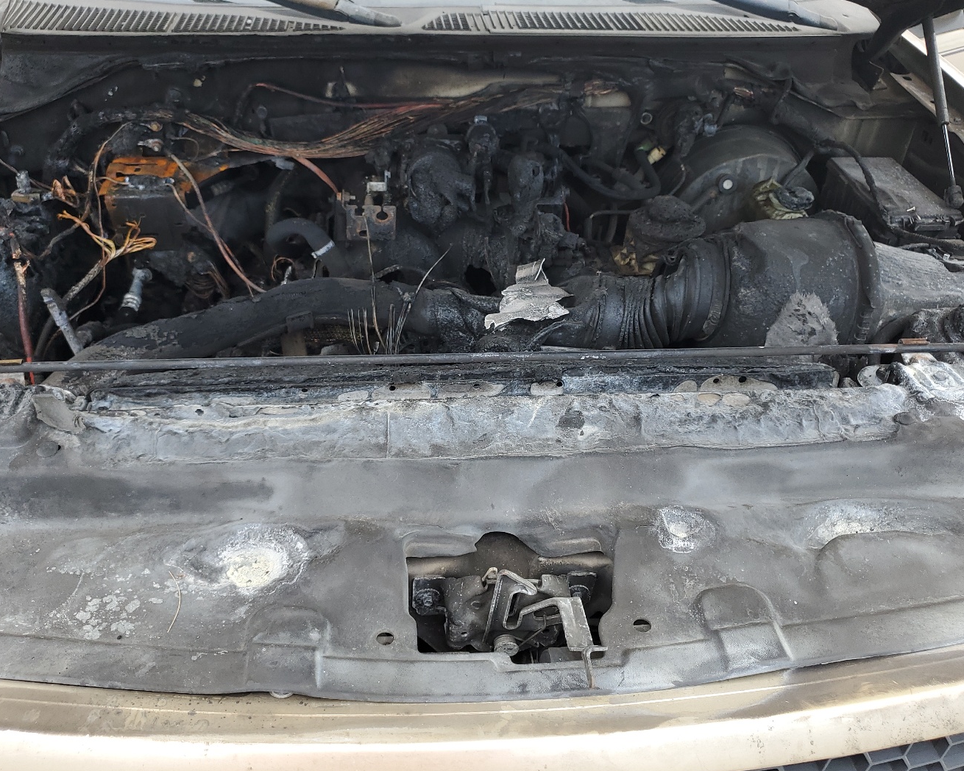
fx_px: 884
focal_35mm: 31
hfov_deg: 57.2
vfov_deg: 47.1
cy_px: 359
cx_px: 461
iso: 50
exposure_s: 1/204
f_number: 1.5
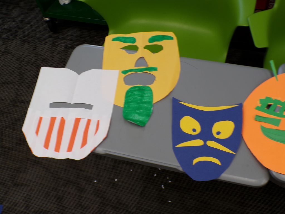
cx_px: 142
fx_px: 305
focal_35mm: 37
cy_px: 107
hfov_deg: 50.1
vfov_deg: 38.7
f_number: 3.3
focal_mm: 6.6
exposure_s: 1/34
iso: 129
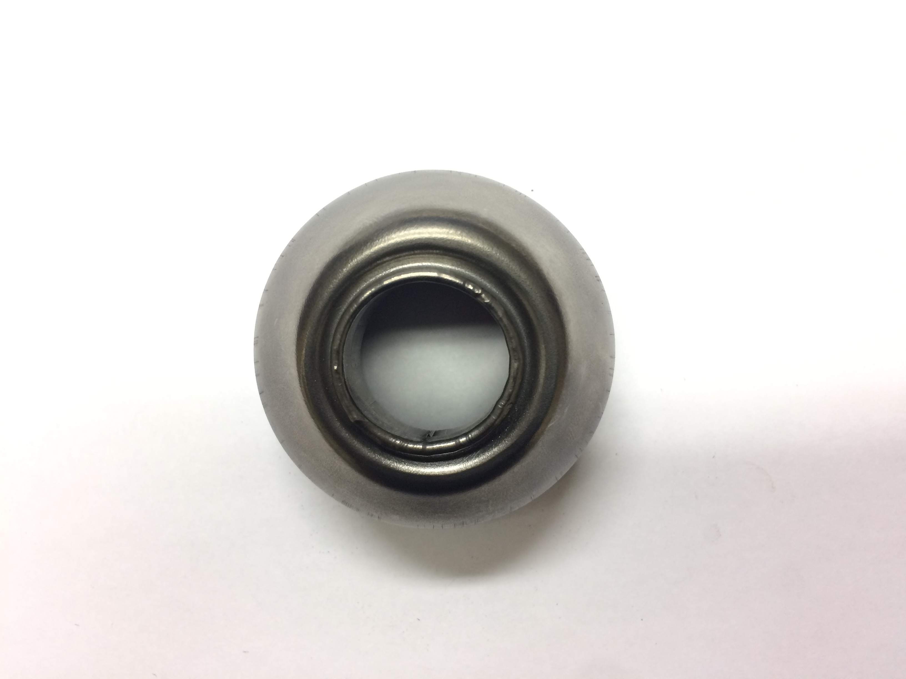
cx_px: 453
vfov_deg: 48.2
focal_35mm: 29
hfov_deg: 61.7
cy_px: 340
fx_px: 759
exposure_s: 1/33
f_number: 2.2
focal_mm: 4.15
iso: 50
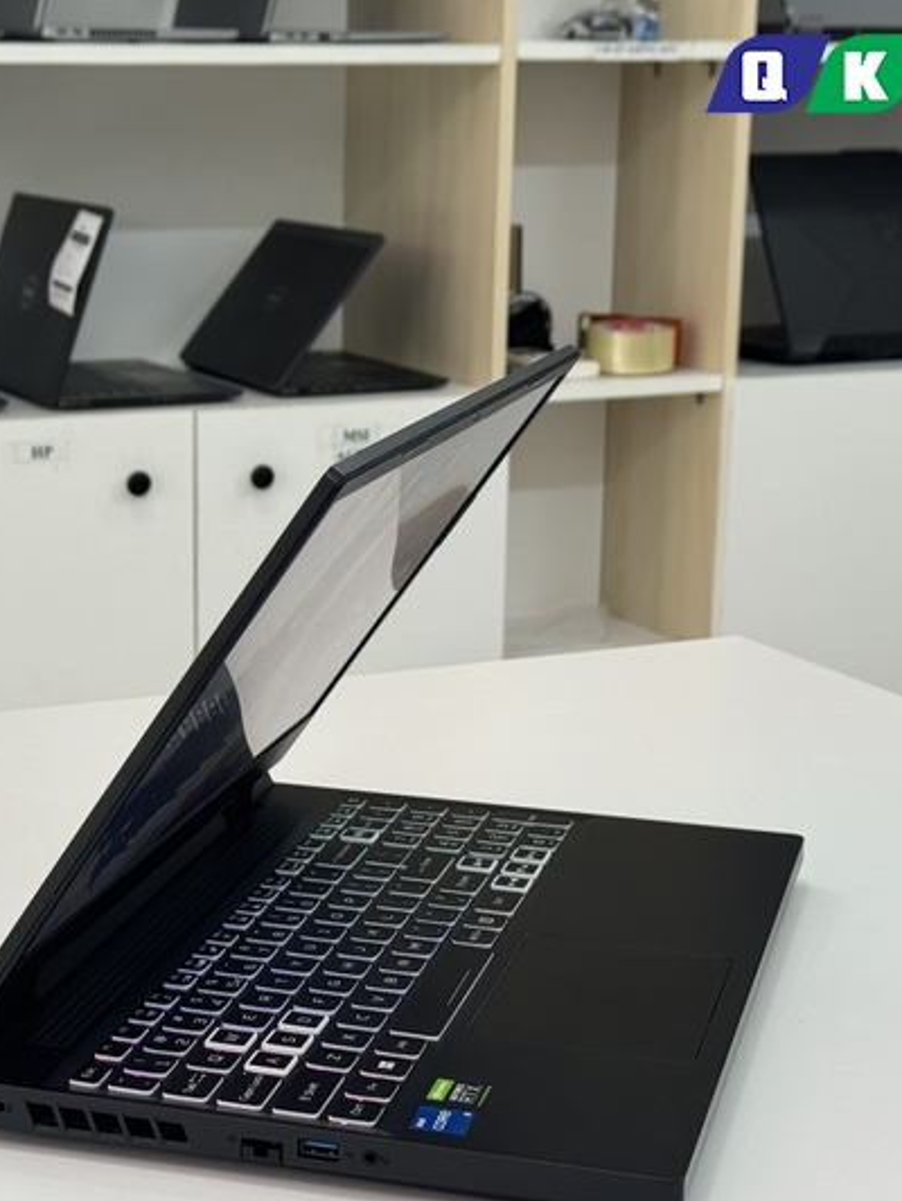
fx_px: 2501
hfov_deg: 20.4
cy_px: 671
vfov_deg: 27.0
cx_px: 275
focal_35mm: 72
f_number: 1.78
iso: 64
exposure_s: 1/157
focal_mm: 6.76
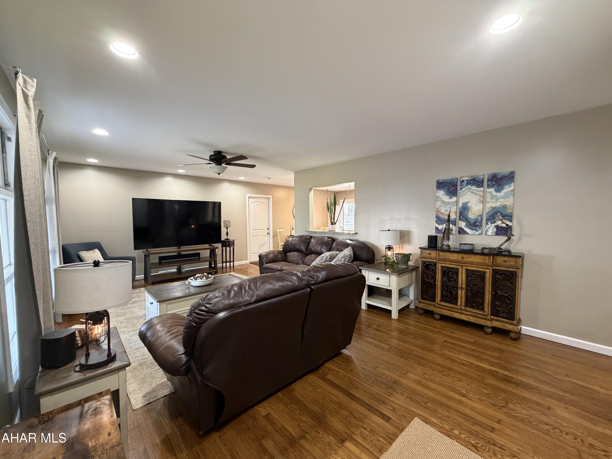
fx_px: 248
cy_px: 230
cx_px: 306
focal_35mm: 14
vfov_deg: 85.7
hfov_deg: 102.1
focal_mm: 2.22
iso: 400
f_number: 2.2
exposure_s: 1/60
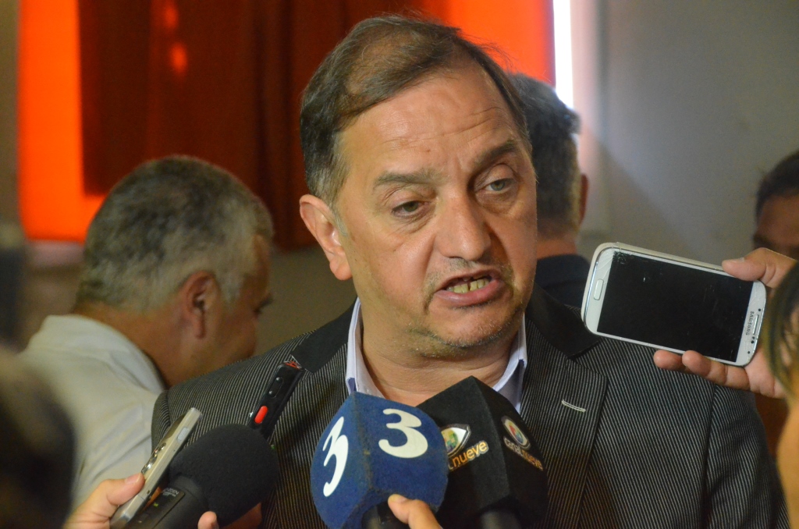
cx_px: 400
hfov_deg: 14.4
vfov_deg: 9.6
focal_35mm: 142
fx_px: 3156
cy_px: 264
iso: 6400
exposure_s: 1/200
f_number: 7.1
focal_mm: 95
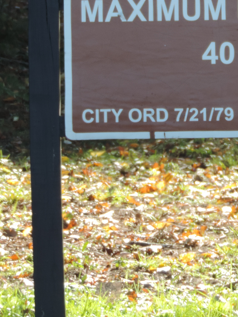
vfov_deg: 6.6
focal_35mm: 301
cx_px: 223
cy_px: -16
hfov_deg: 4.9
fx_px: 2759
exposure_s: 1/160
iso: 80
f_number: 4.2
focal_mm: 18.7
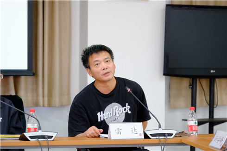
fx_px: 1159
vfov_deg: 7.5
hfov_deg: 11.2
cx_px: 114
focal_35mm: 184
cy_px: 76
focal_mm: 122.6
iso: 3200
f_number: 5.6
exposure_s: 1/40
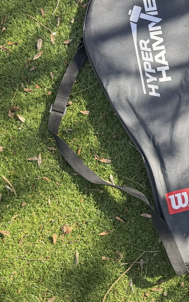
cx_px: 268
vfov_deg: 43.2
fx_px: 379
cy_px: 116
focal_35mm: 46
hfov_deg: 23.5
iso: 80
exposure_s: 1/544
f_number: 1.78
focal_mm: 6.76
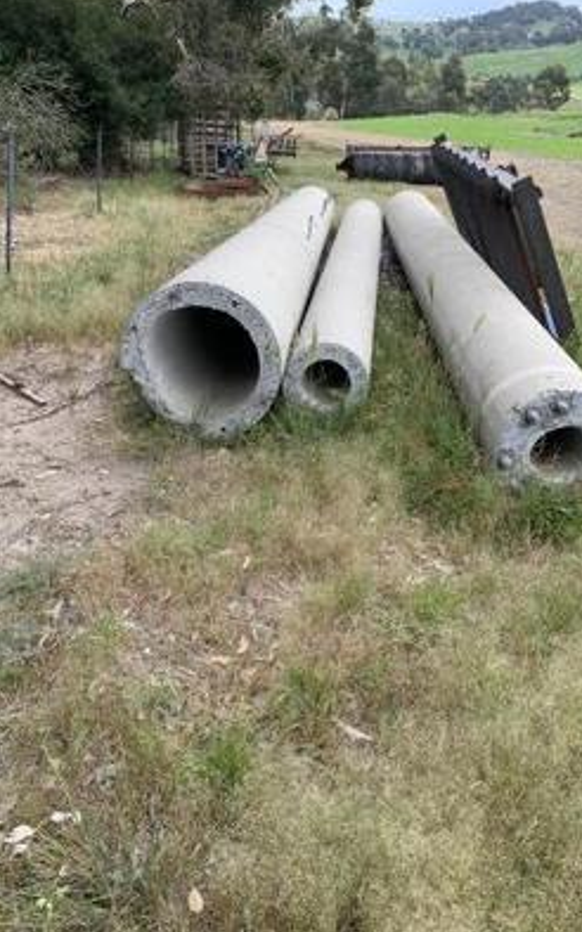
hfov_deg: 44.5
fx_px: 711
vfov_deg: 66.5
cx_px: 277
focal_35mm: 28
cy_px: 461
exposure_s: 1/465
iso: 25
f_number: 1.8
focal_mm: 4.2
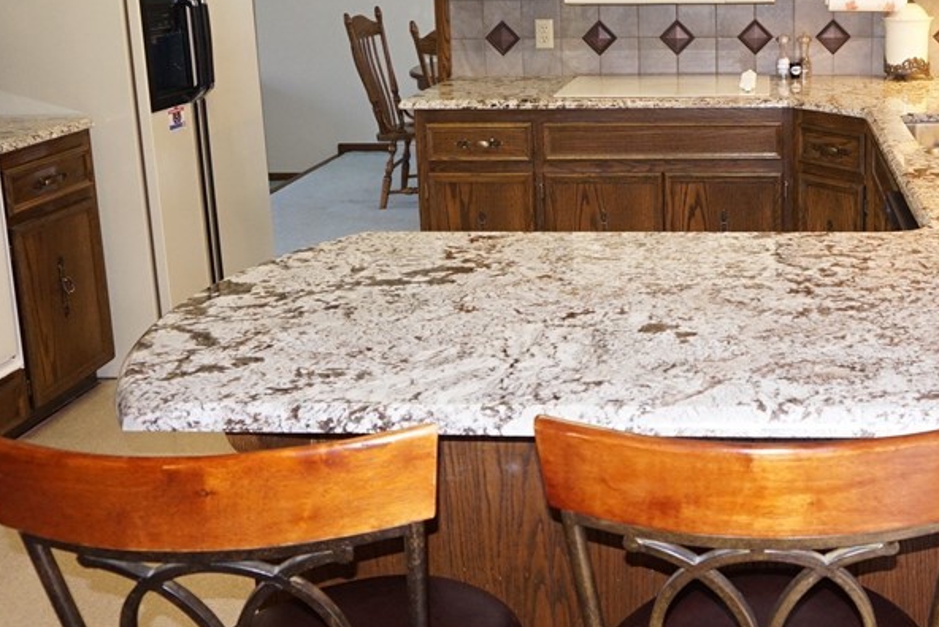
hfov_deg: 42.5
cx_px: 749
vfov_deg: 30.0
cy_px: 151
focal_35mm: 44
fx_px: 1148
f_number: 4.5
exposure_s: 1/60
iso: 1250
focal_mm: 16
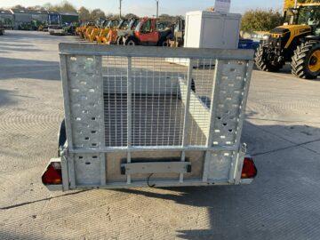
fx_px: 268
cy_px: 120
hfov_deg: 61.7
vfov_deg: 48.2
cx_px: 160
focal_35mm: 29
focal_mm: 3
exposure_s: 1/482
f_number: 1.8
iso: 16
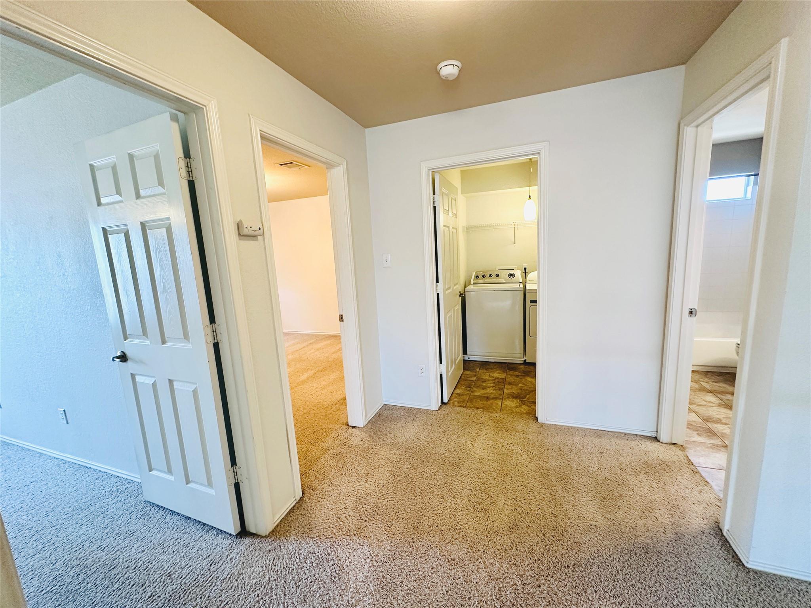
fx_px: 328
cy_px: 304
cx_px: 406
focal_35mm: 14
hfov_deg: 102.1
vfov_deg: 85.7
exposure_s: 1/60
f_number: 2.2
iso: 160
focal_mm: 2.22
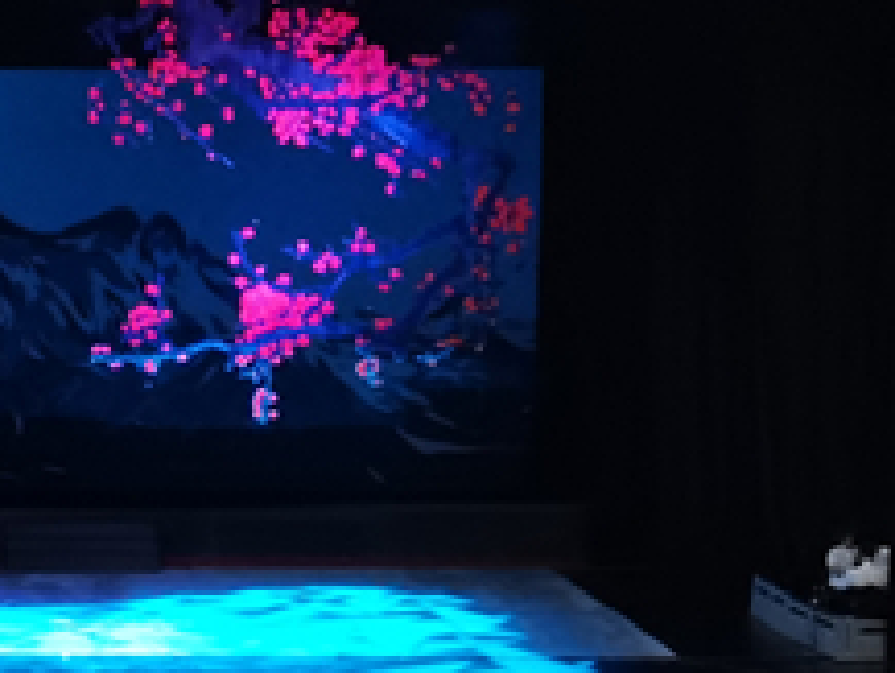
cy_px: 539
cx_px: 33
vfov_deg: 12.3
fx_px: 3104
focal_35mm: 120
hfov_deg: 16.1
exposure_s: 1/24
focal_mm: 5.58
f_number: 1.8
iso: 1250
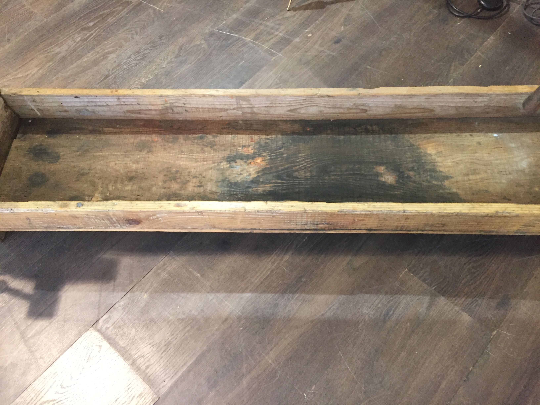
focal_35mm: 29
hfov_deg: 61.7
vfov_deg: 48.2
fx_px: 452
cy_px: 202
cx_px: 270
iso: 250
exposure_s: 1/33
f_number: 2.2
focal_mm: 4.15
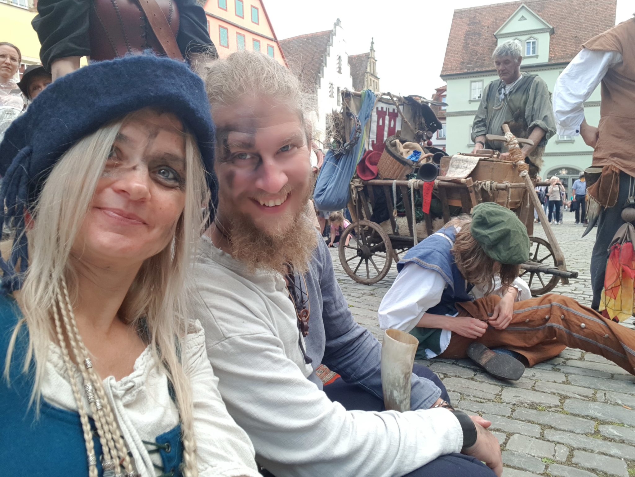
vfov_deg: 54.9
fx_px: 459
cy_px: 238
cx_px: 318
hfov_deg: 69.4
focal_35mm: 25
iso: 40
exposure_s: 1/186
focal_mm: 2.95
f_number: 1.7
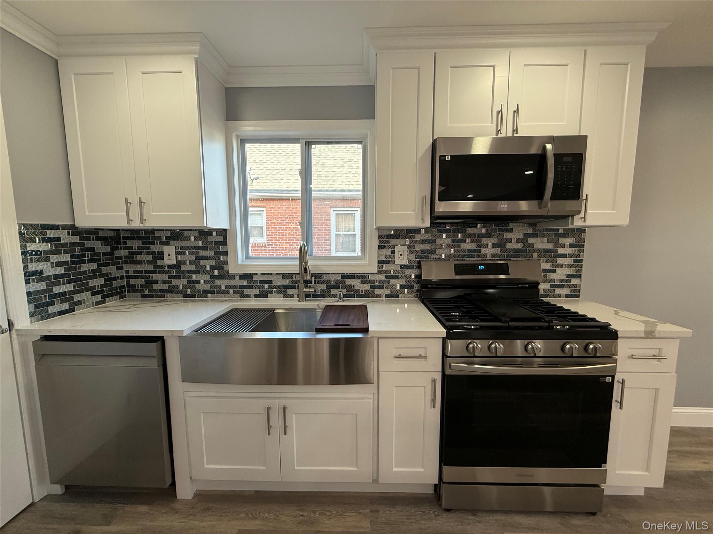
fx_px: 288
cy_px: 267
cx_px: 356
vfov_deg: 85.7
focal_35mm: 14
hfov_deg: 102.1
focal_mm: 2.22
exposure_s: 1/120
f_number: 2.2
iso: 100
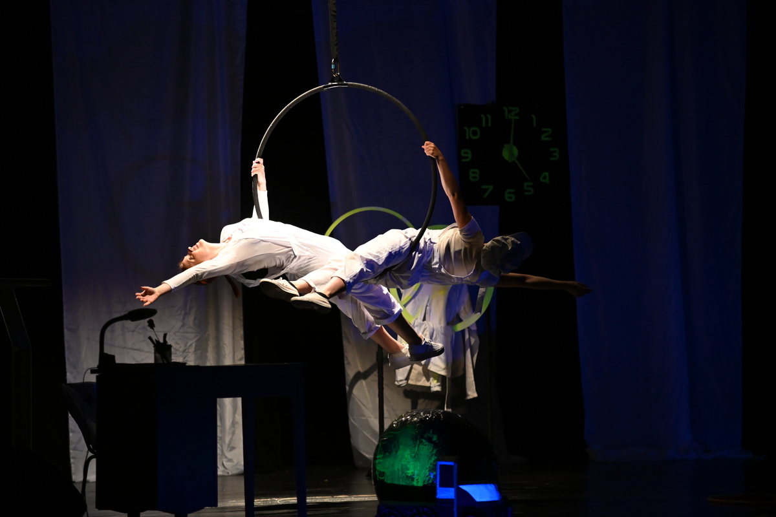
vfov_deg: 8.6
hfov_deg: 12.8
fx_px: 3449
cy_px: 258
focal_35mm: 160
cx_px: 388
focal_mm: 160
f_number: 2.8
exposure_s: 1/500
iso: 4000
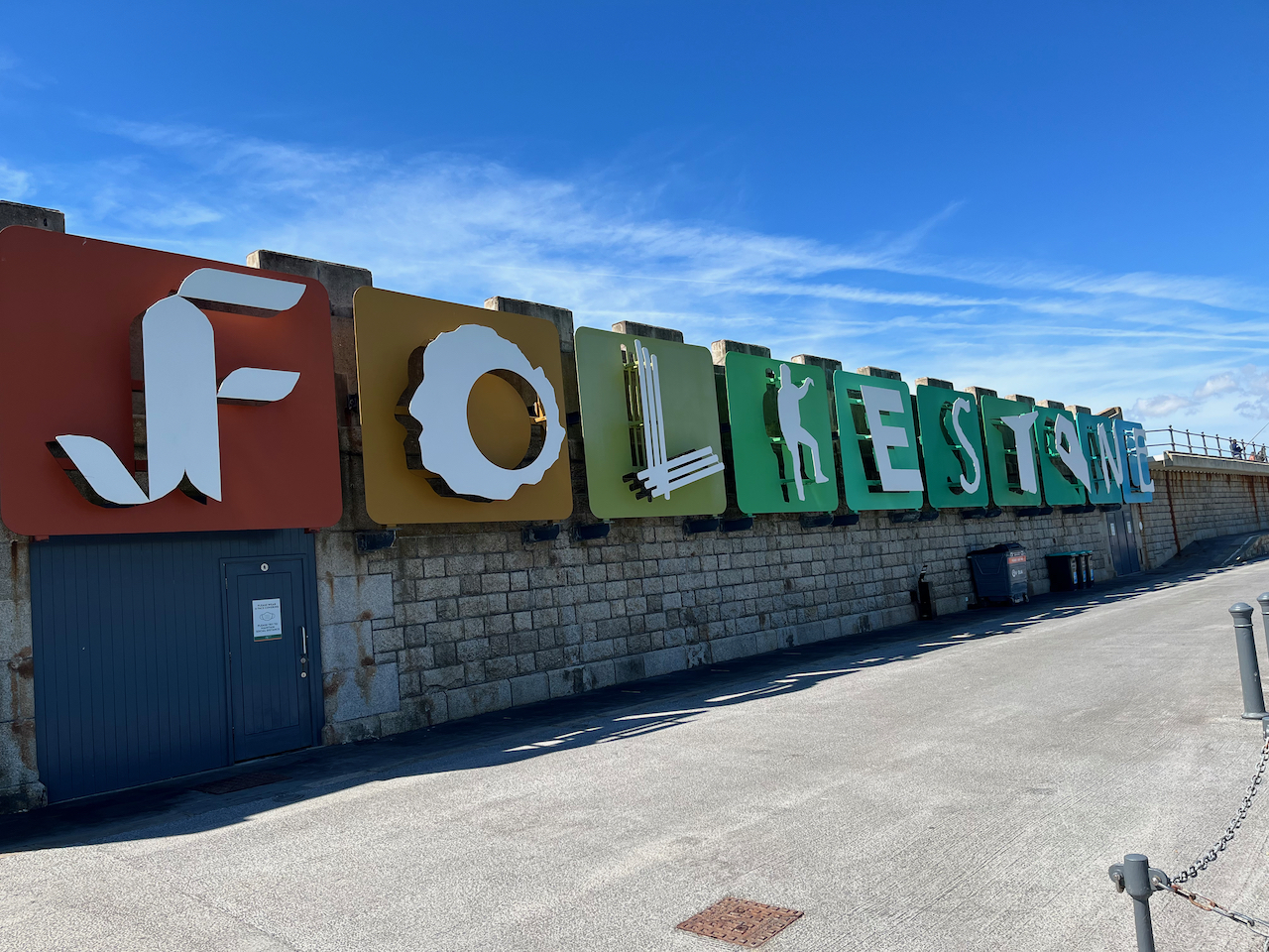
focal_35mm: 26
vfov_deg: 53.1
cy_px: 476
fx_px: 953
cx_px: 634
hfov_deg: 67.3
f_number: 1.6
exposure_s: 1/2571
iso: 50
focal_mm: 5.1
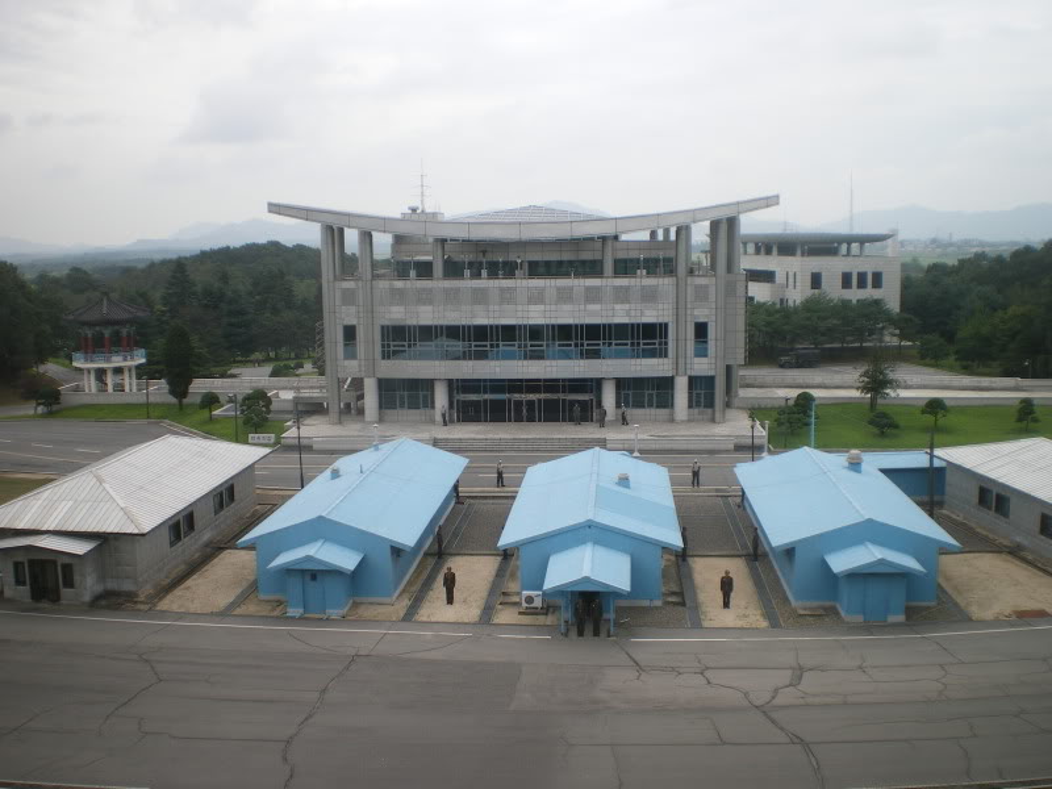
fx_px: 1094
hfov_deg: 51.4
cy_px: 394
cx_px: 526
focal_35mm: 36
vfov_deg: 39.7
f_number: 4.6
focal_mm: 6.3
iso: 50
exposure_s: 1/320
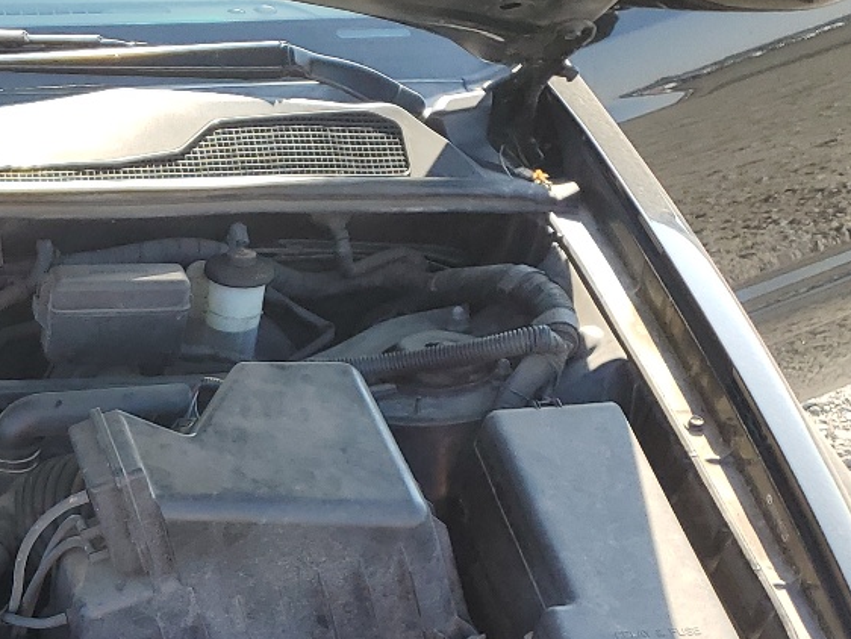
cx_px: -227
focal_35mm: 74
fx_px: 1820
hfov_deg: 23.5
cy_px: 686
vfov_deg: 19.2
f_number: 1.5
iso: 50
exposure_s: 1/526
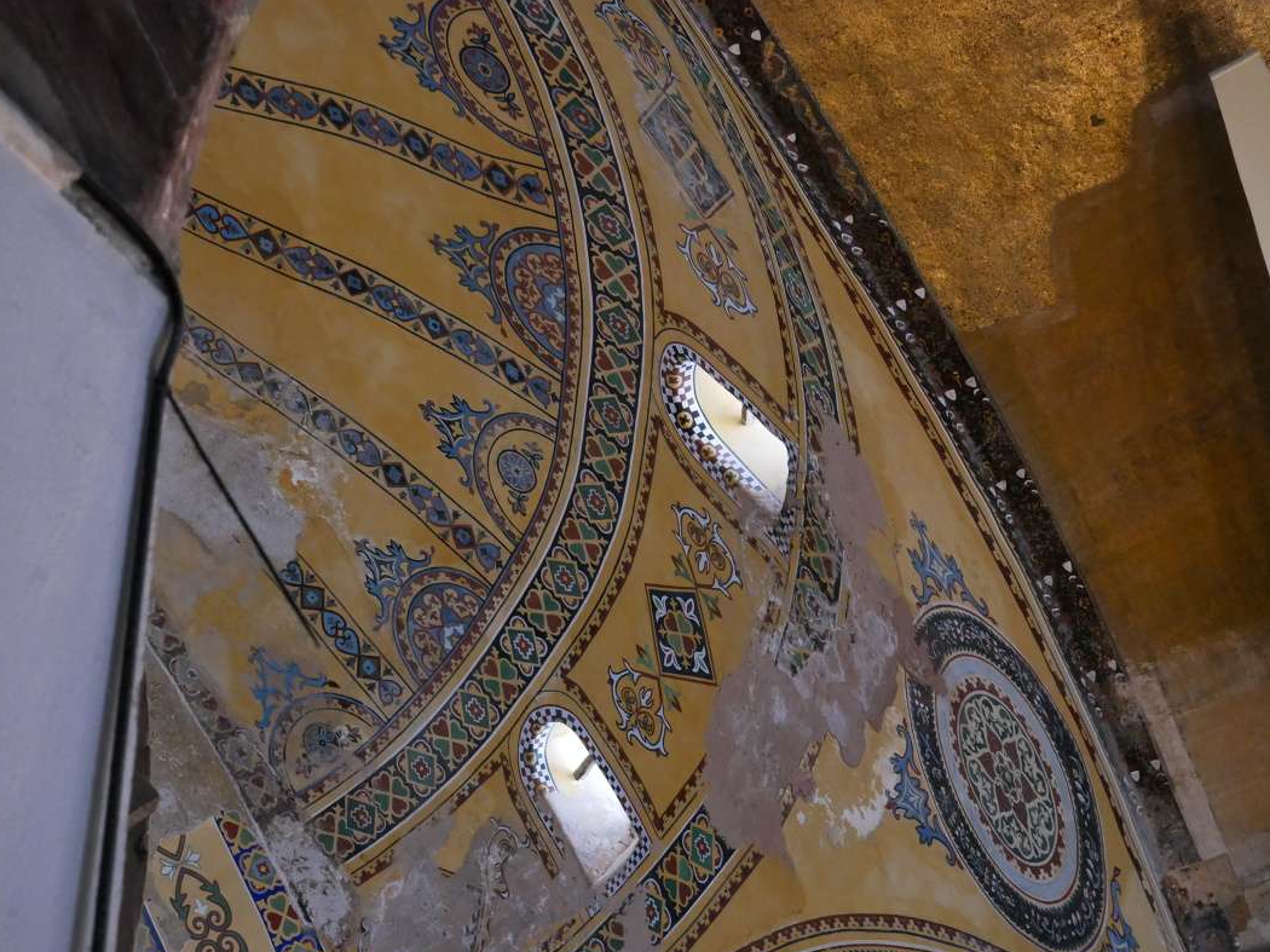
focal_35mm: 61
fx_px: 2237
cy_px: 481
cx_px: 632
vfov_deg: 24.0
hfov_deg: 31.7
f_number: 4.9
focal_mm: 30
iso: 3200
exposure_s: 1/40
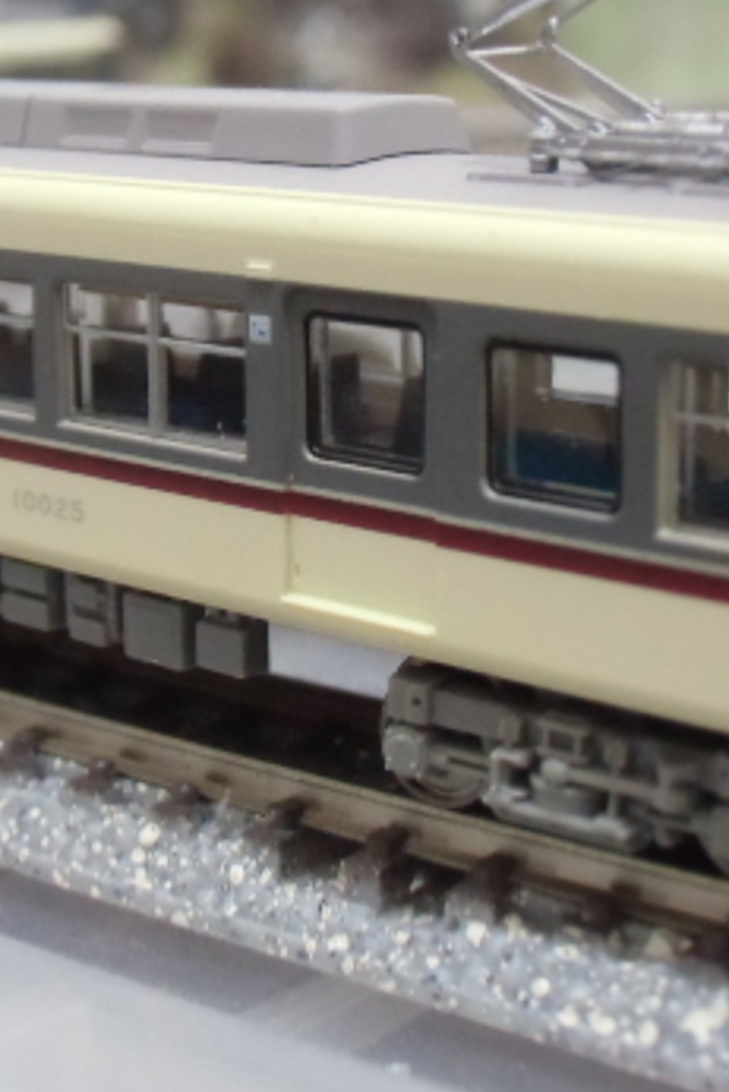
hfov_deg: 18.7
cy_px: 439
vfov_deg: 27.6
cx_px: 300
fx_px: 2215
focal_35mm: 73
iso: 800
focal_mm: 6.67
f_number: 3.9
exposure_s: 1/15
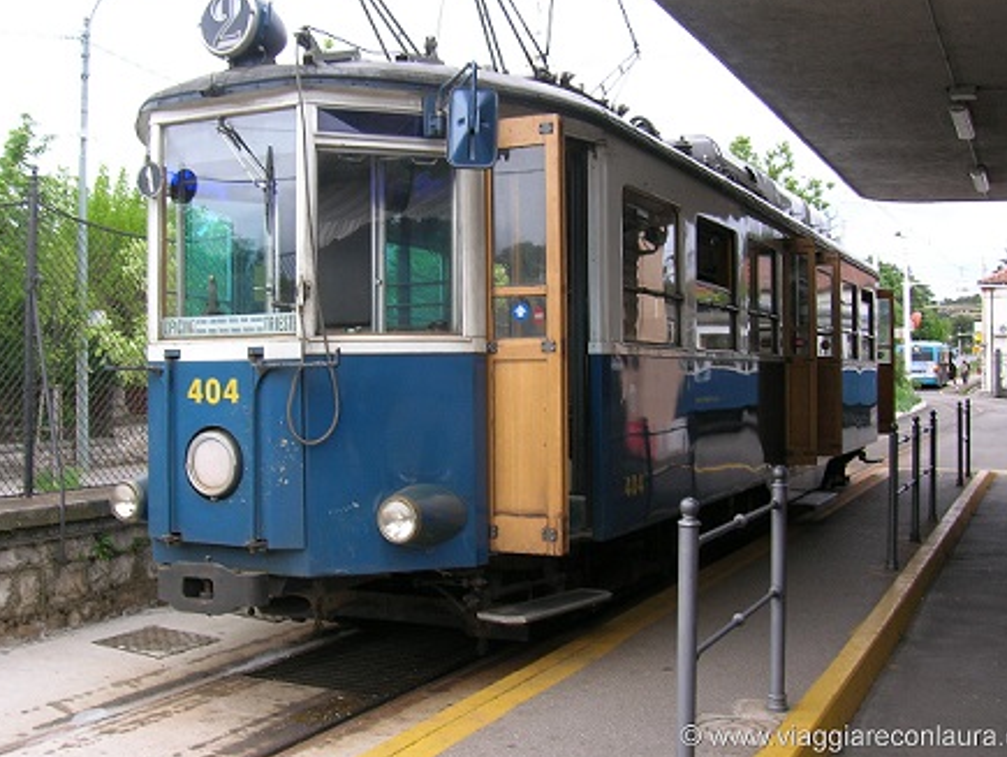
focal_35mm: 38
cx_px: 498
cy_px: 353
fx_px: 1106
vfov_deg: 37.8
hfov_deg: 48.9
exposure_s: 1/18.4
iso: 50
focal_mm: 5.7
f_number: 4.9
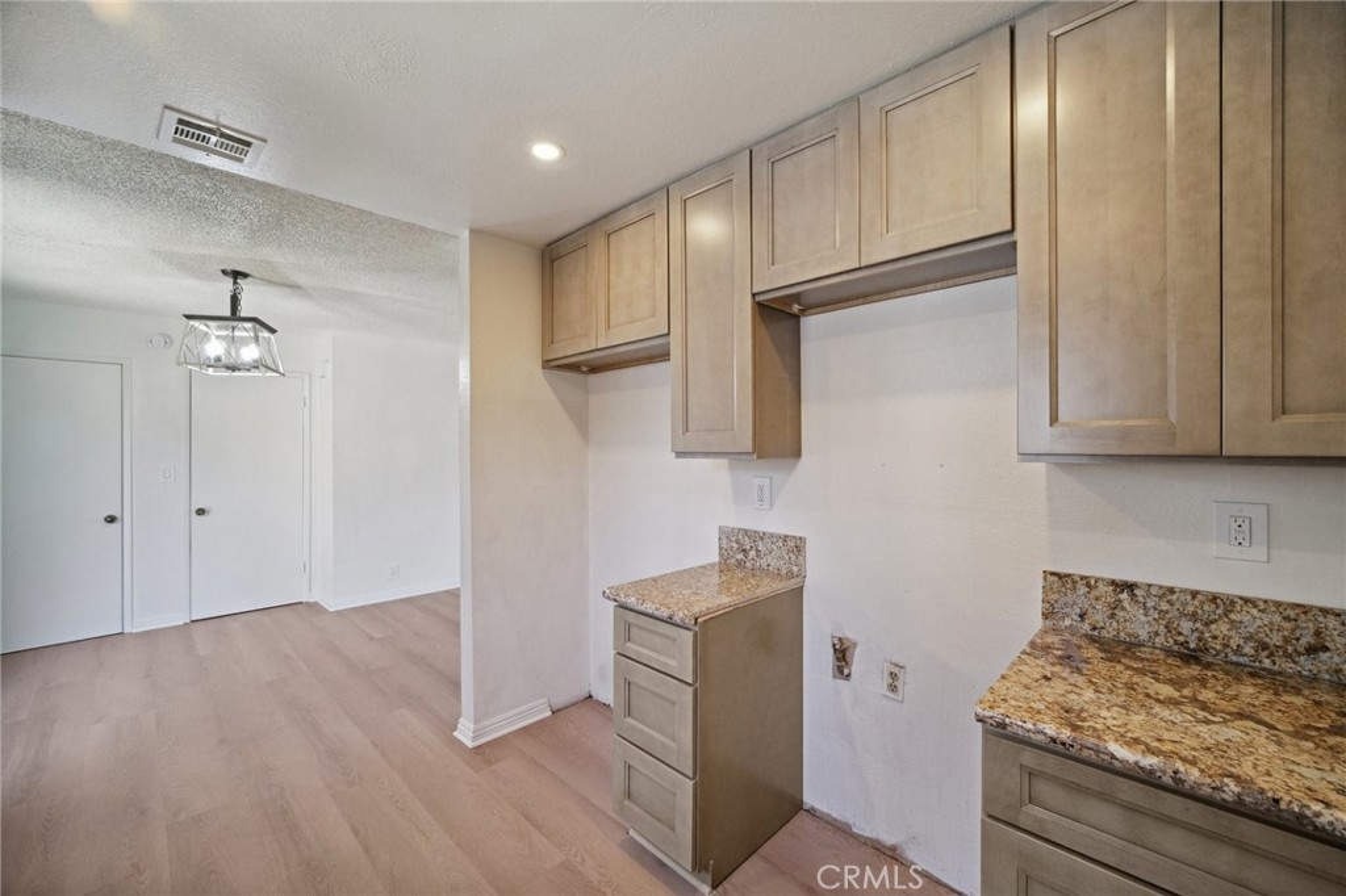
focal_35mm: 14
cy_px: 448
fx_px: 523
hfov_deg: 104.3
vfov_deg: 81.2
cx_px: 673
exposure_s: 1/25
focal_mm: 9
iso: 320
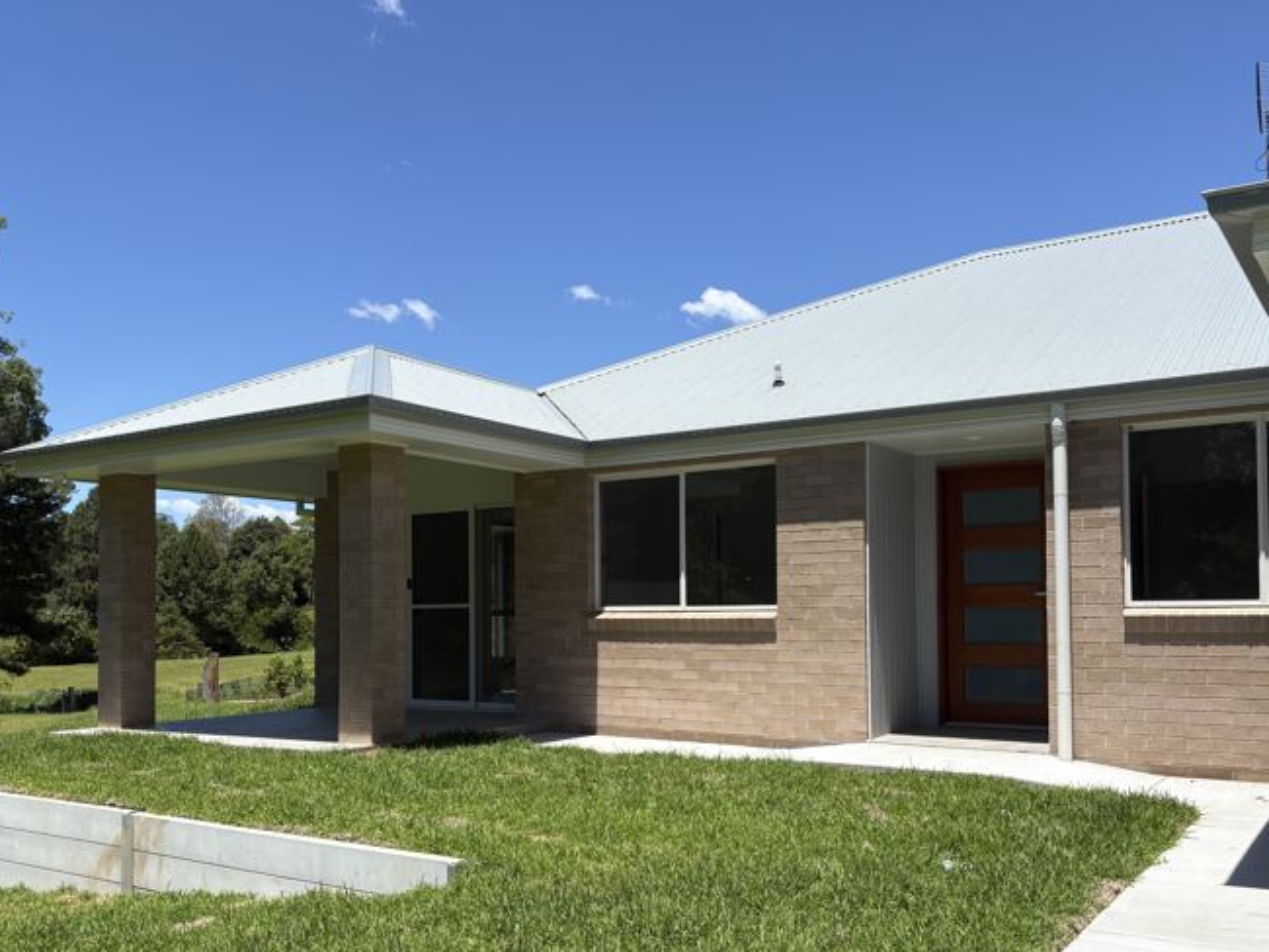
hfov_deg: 56.7
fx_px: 1174
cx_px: 584
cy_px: 583
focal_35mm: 32
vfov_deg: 43.9
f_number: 1.6
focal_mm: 5.96
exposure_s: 1/3623
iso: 50
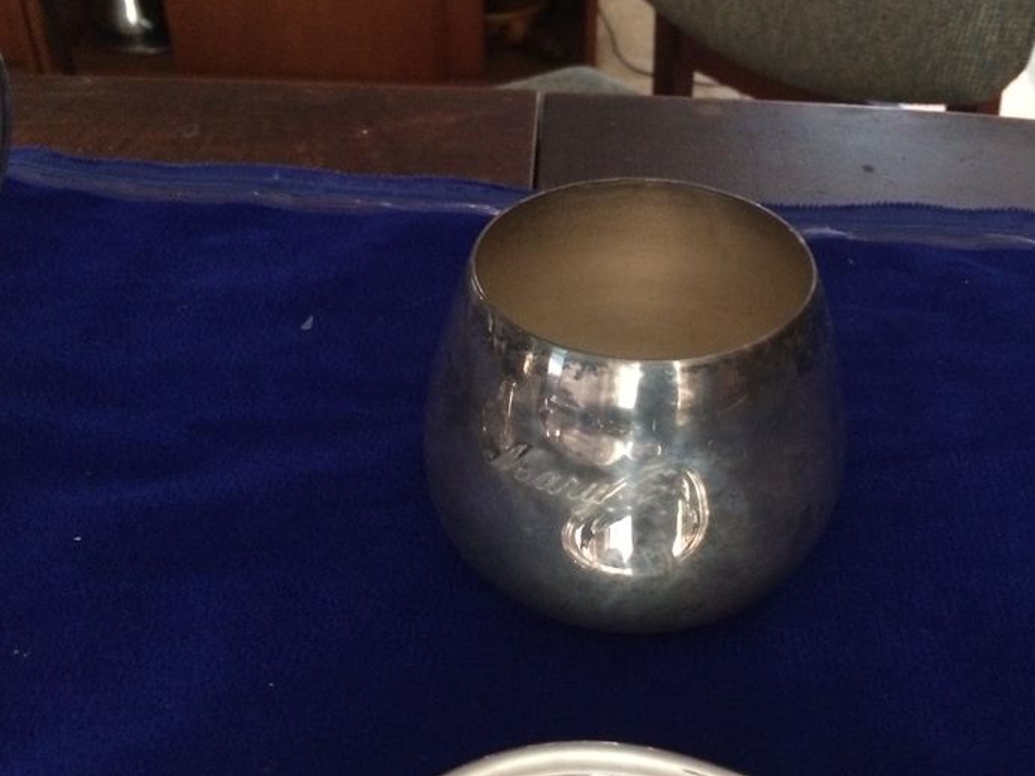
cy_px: 373
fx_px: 1166
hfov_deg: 47.7
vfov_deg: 36.8
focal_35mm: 39
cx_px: 601
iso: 320
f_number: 2.2
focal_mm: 4.12
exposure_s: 1/15
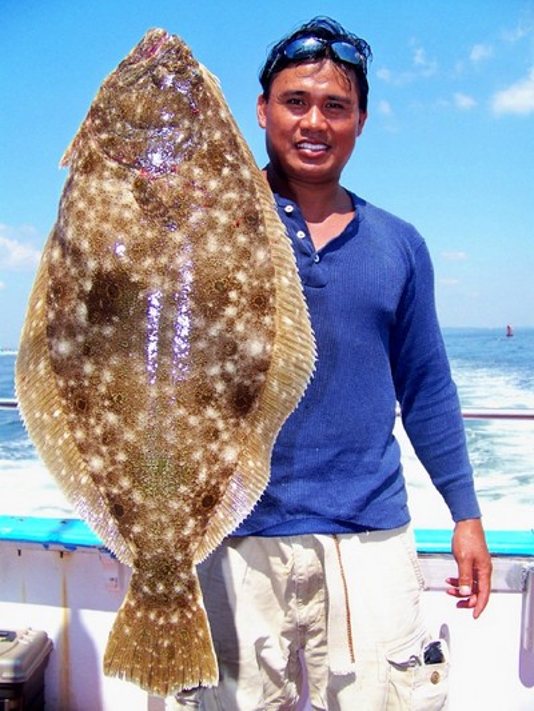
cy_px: 356
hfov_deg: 39.7
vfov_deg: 51.3
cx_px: 267
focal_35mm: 36
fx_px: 740
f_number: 2.8
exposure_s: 1/500
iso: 64
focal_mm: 5.85
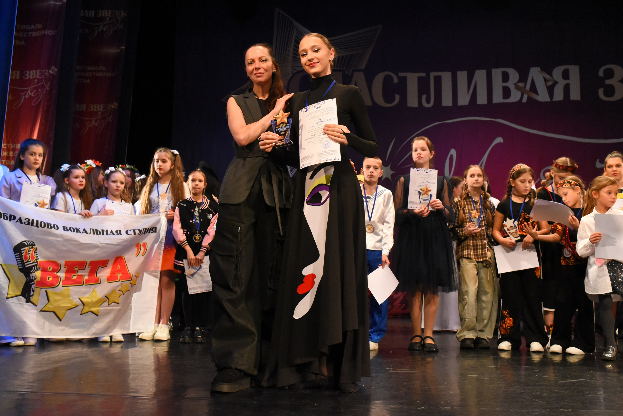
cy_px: 208
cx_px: 312
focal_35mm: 35
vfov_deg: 37.9
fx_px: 606
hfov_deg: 54.4
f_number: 6.3
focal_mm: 35
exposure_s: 1/250
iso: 5000
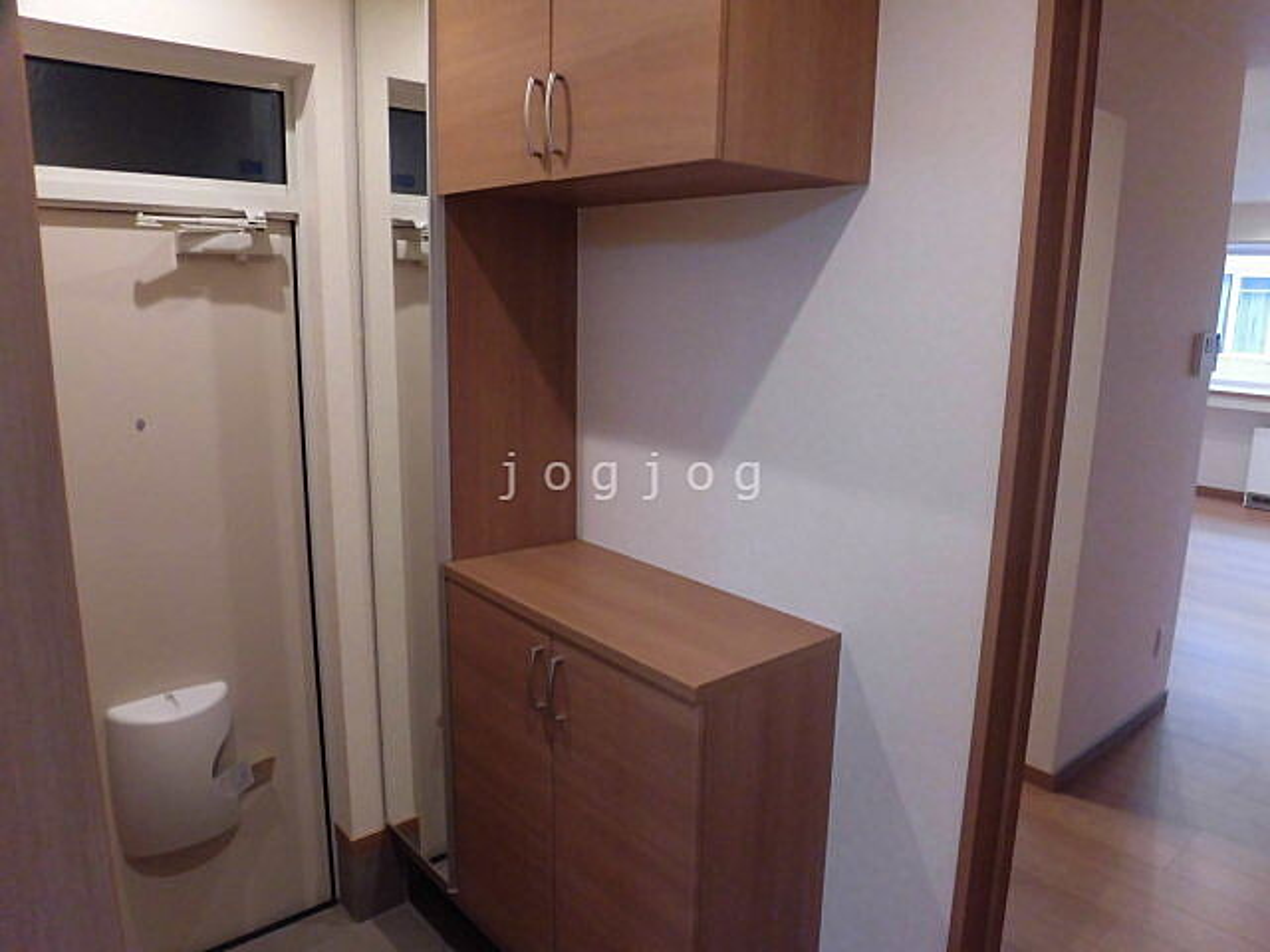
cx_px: 635
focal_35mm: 24
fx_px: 881
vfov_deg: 56.8
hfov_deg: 71.6
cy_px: 476
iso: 320
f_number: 3.1
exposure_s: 1/30
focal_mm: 4.3
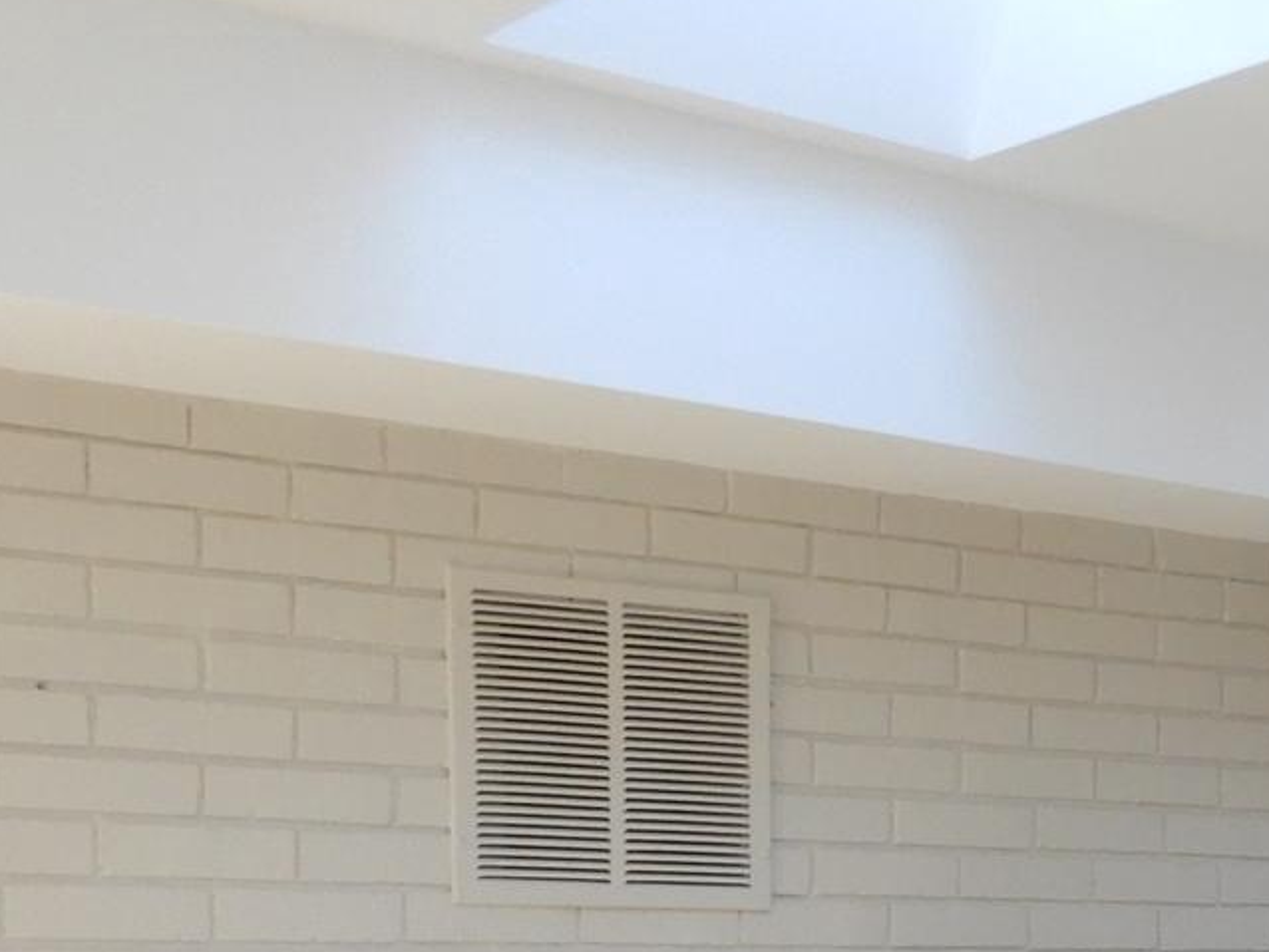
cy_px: 1149
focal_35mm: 77
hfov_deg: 22.2
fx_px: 2824
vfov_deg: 18.2
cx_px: 1740
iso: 360
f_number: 5.6
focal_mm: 4.3
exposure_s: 1/30
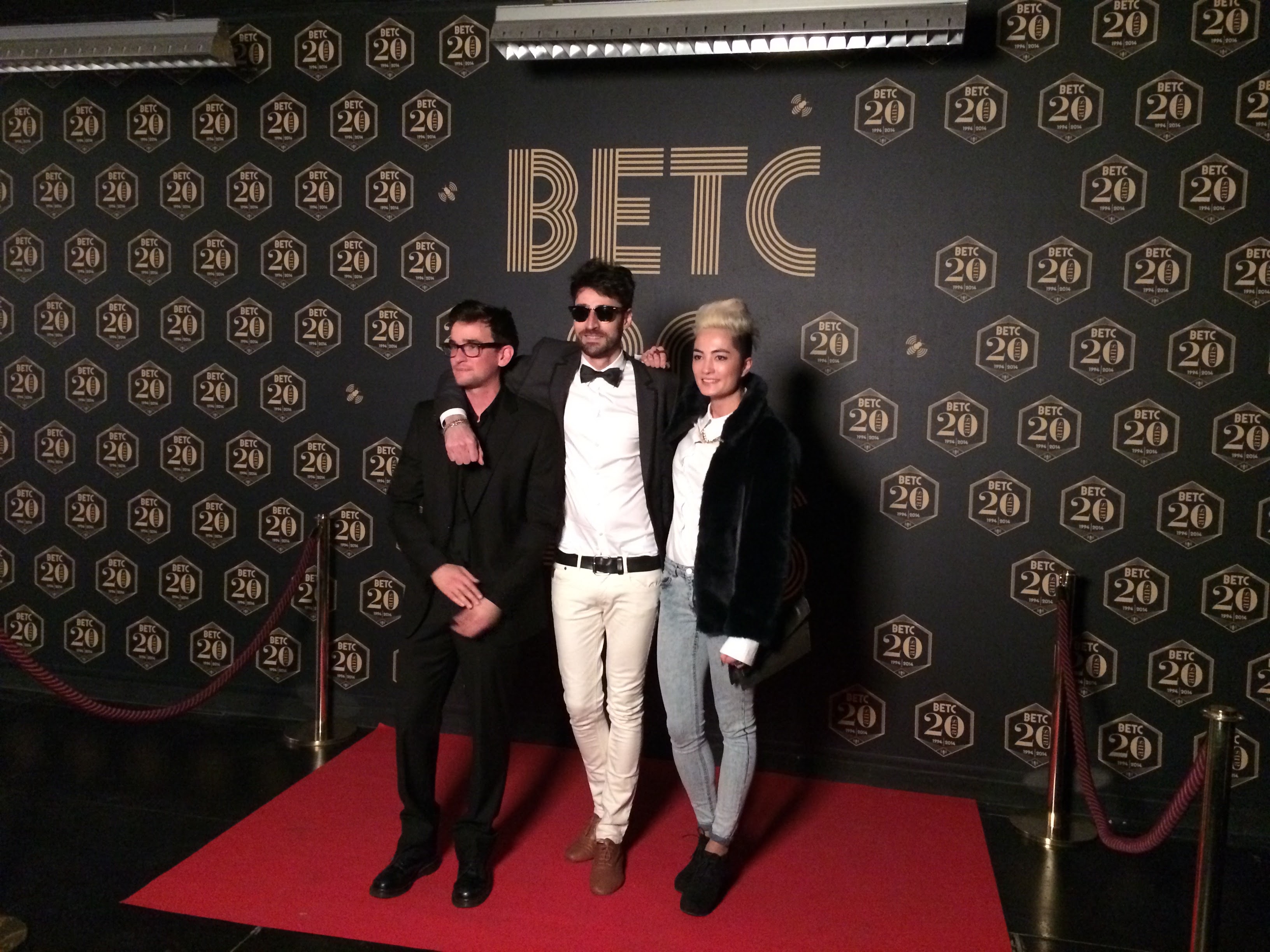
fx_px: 1064
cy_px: 476
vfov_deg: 48.2
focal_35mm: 29
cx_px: 635
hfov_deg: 61.7
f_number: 2.2
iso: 500
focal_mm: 4.15
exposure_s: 1/15
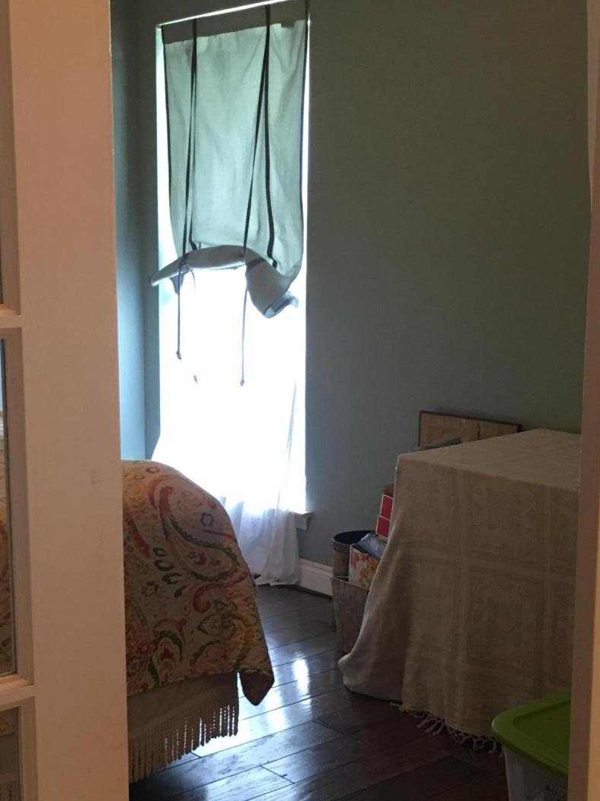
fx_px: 1271
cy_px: 448
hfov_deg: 26.5
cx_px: 242
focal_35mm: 55
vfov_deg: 34.9
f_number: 2.2
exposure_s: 1/15
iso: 64
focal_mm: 4.15
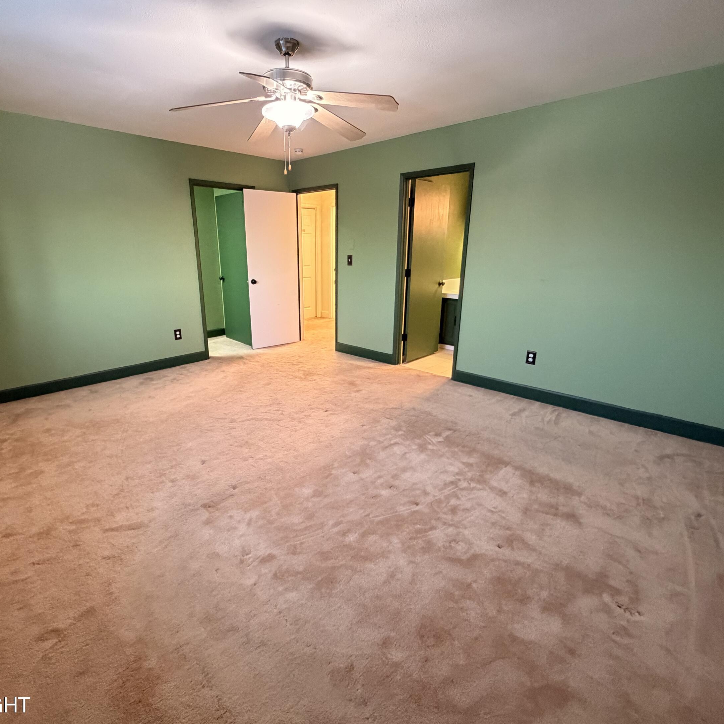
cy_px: 366
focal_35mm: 17
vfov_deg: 84.0
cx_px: 336
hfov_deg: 83.8
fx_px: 402
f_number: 2.2
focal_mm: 2.22
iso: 800
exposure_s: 1/60
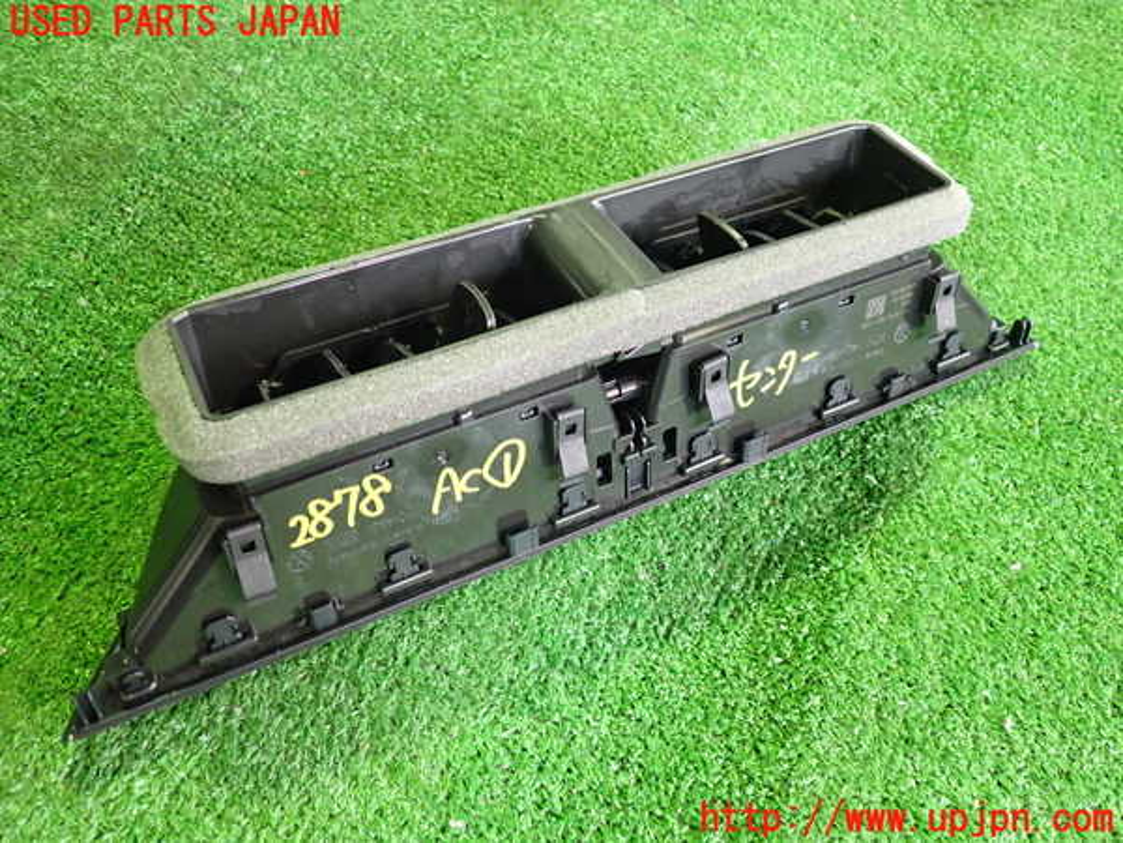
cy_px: 422
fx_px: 973
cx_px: 562
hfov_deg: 60.0
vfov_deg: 46.8
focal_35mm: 30
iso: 500
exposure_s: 1/30
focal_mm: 5.4
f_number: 2.3
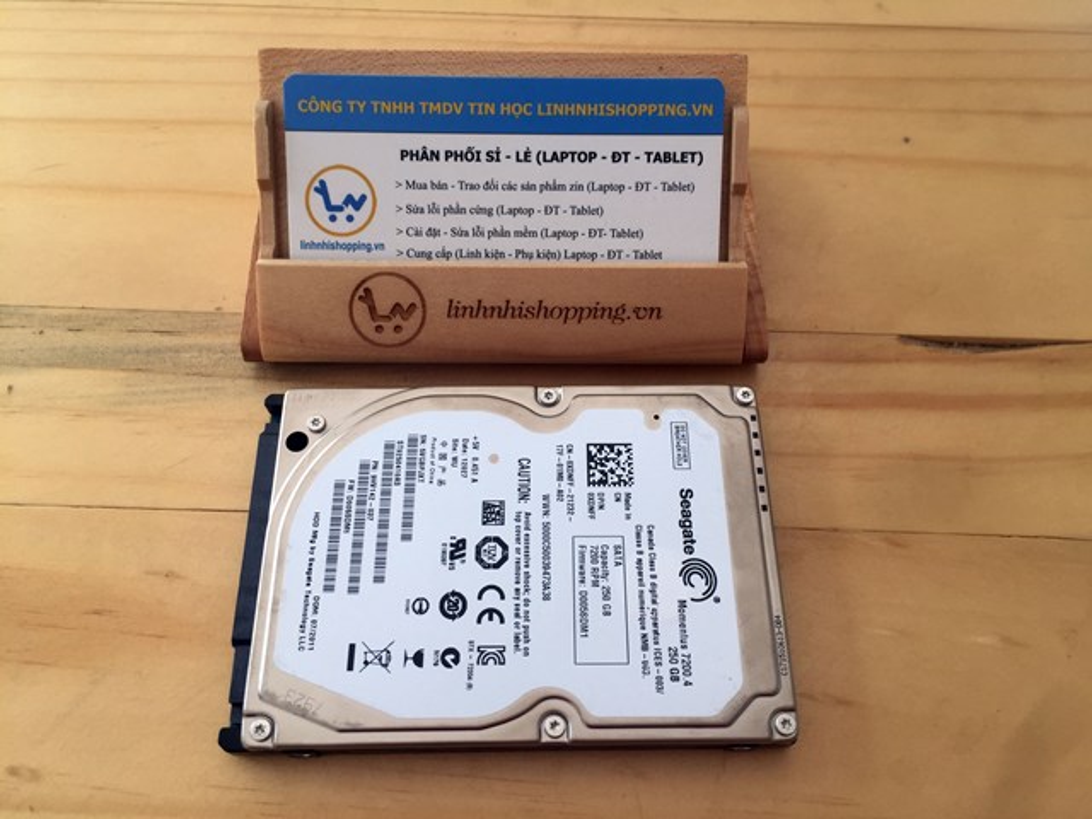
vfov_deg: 48.2
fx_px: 915
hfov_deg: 61.7
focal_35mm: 29
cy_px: 410
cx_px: 546
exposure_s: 1/103
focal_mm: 4.15
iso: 32
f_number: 2.2
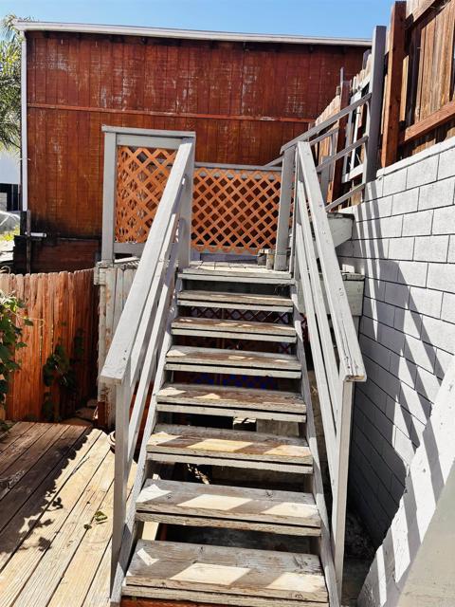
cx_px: 228
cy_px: 304
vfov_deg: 67.3
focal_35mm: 26
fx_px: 456
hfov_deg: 53.1
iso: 50
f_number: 1.6
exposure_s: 1/1279
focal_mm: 5.96
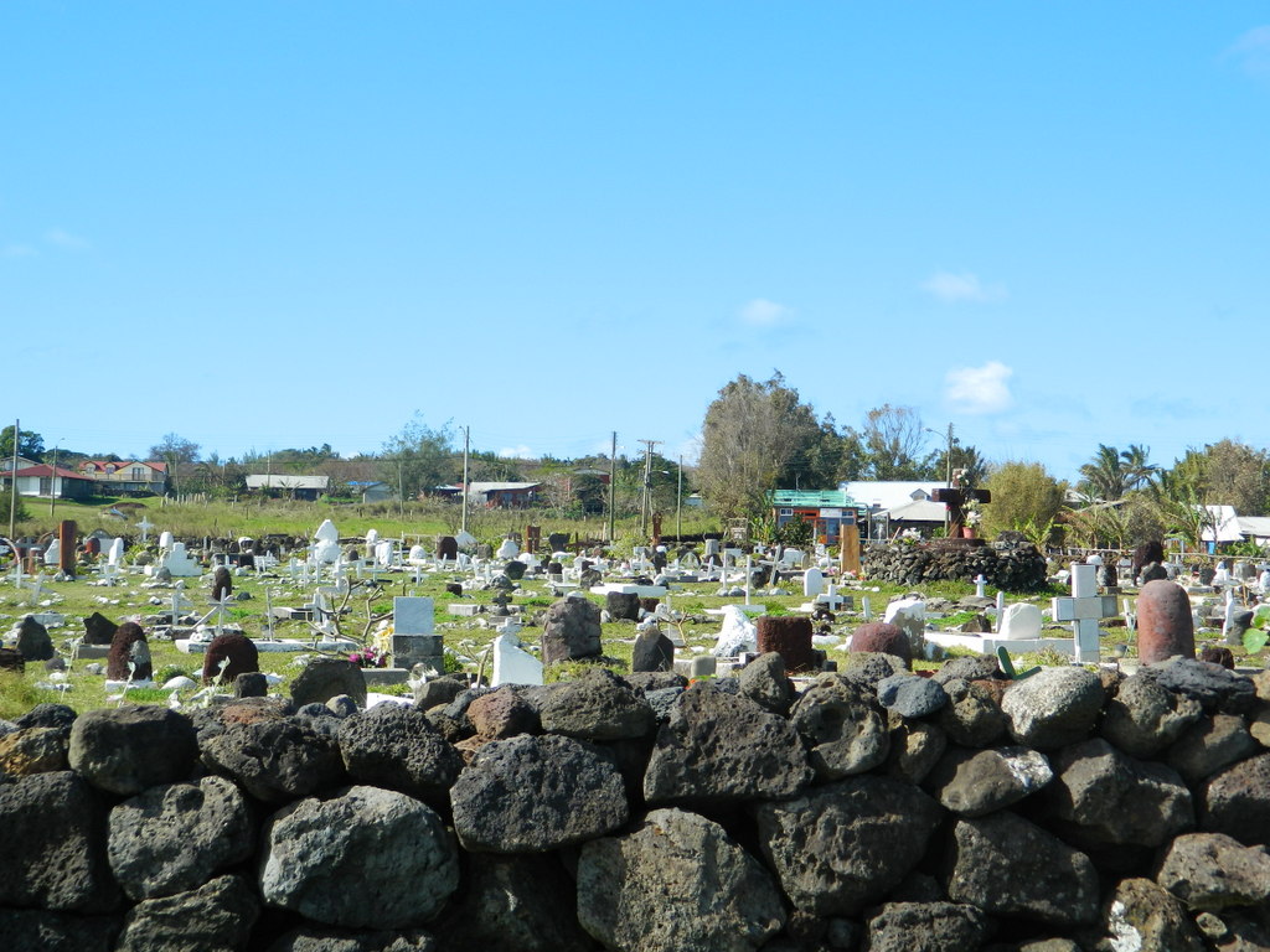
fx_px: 2091
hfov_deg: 33.8
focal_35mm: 57
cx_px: 635
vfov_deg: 25.7
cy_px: 476
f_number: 3.8
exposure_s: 1/500
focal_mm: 10.2
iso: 80
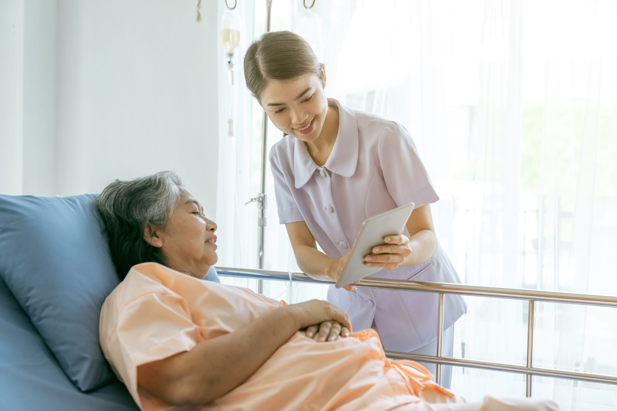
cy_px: 206
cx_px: 308
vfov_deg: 26.5
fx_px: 874
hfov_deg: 38.9
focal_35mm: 51
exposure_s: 1/80
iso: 100
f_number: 2.8
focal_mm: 51
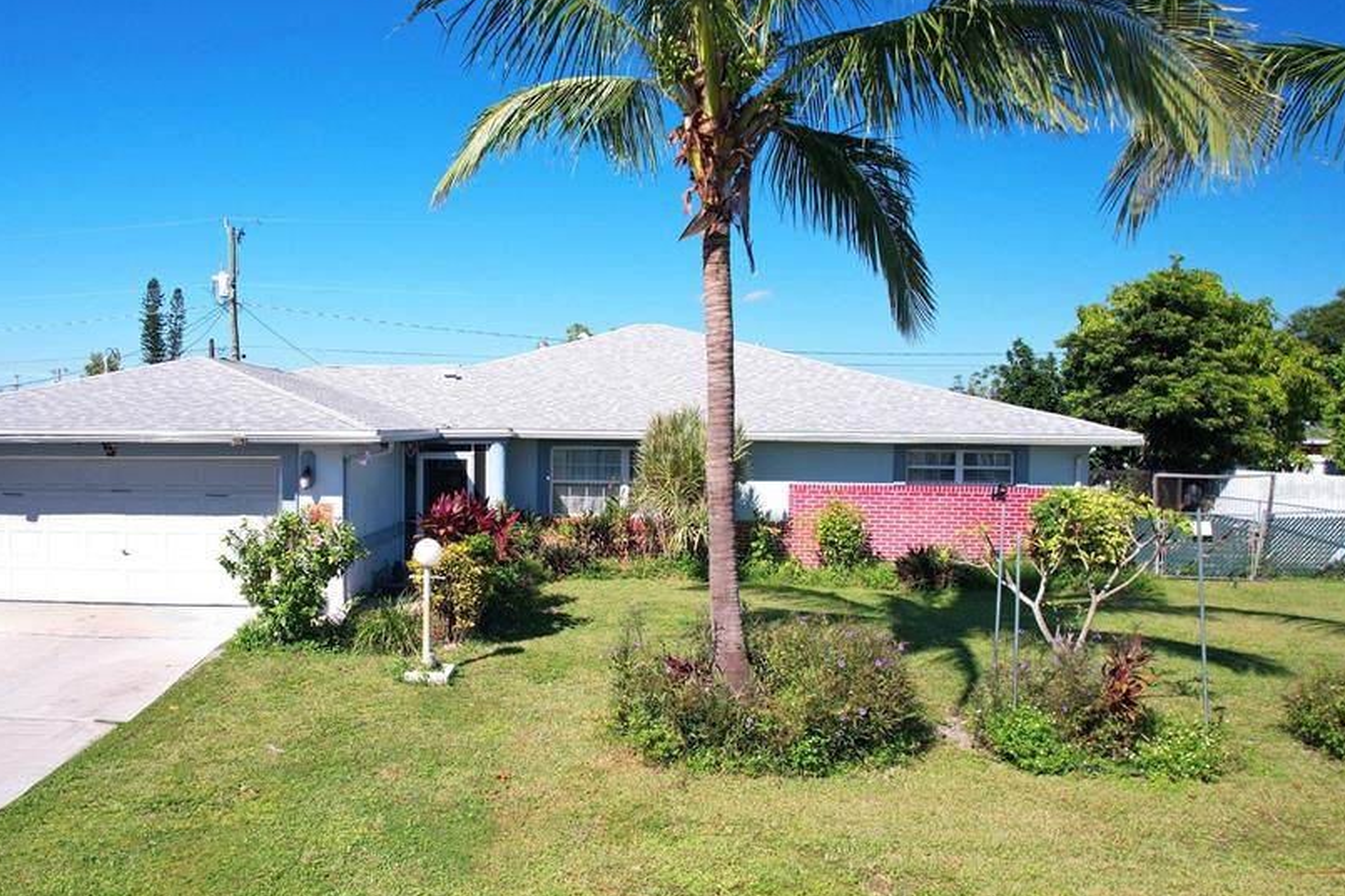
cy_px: 490
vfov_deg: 46.3
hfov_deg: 64.5
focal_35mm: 28
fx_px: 1046
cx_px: 500
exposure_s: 1/500
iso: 110
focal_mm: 8.38
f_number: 2.8
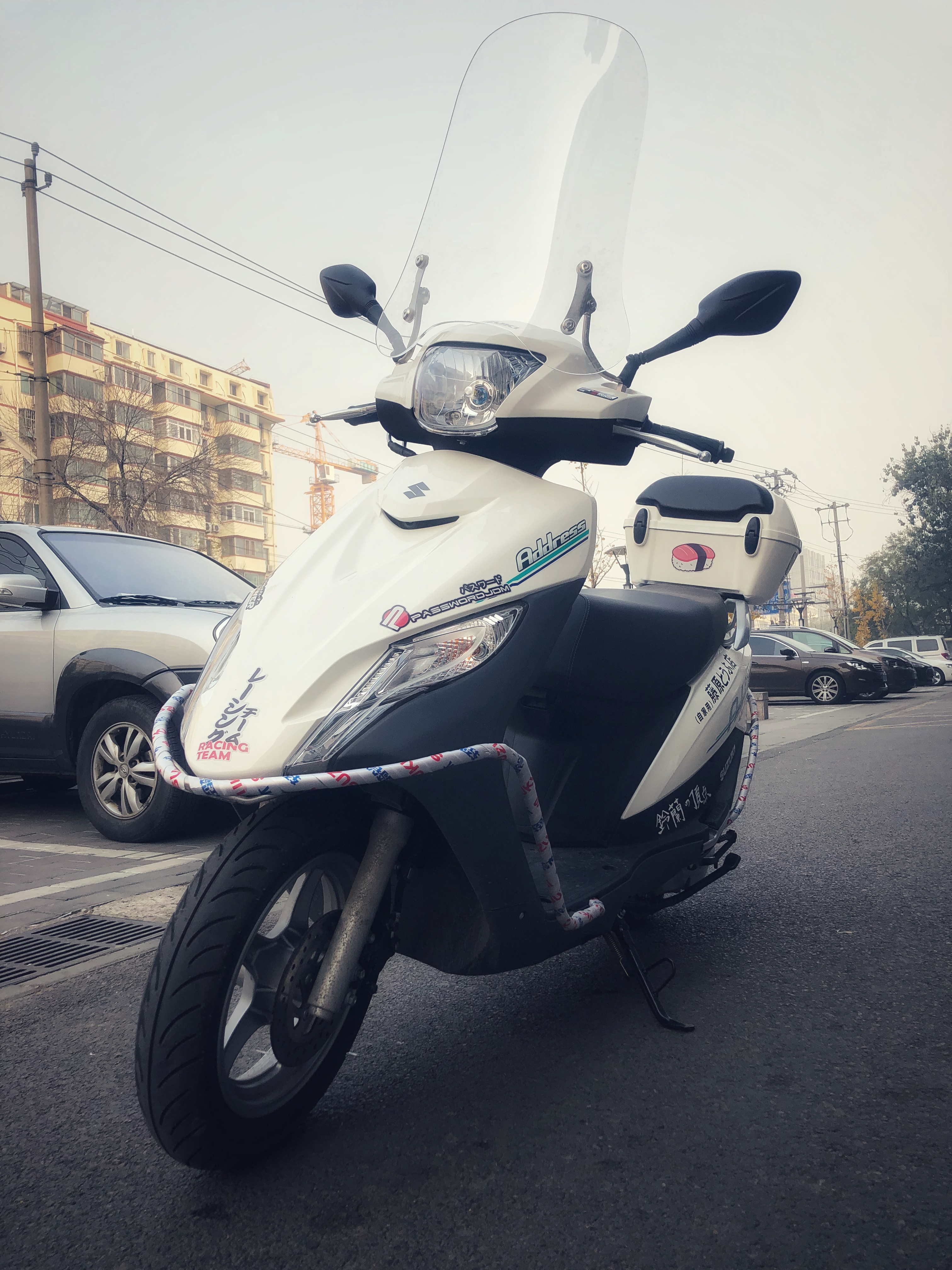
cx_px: 476
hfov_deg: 49.7
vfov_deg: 63.4
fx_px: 1027
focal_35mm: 28
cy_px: 635
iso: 20
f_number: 1.8
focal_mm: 4
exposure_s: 1/960
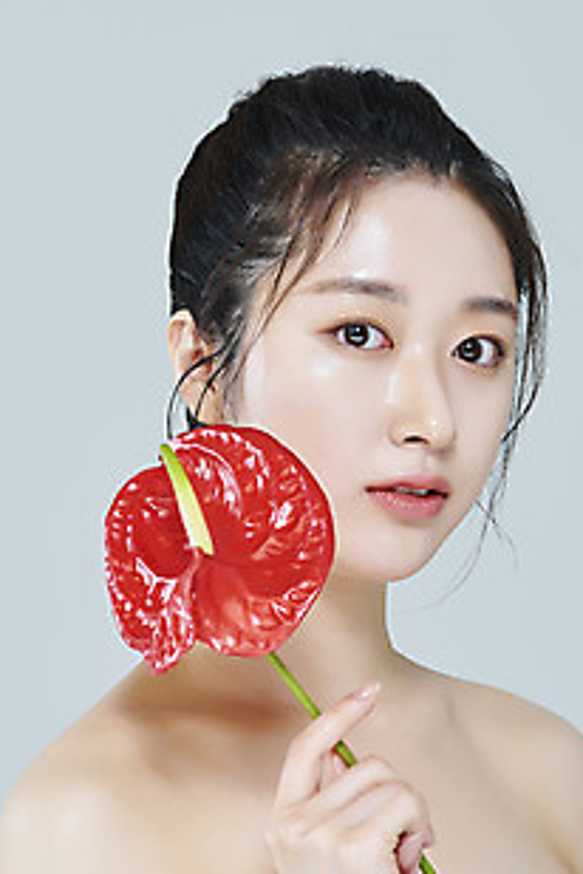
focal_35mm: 136
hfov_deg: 10.1
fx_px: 3303
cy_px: 444
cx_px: 324
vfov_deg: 15.1
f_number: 11
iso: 64
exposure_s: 1/125
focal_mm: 105
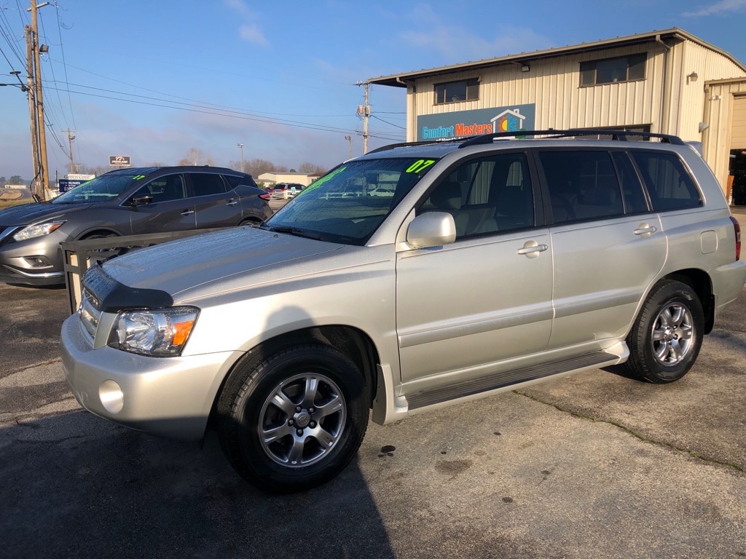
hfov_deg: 63.4
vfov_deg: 49.7
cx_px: 373
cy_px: 280
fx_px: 603
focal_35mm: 28
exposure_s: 1/1869
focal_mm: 3.99
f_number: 1.8
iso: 20
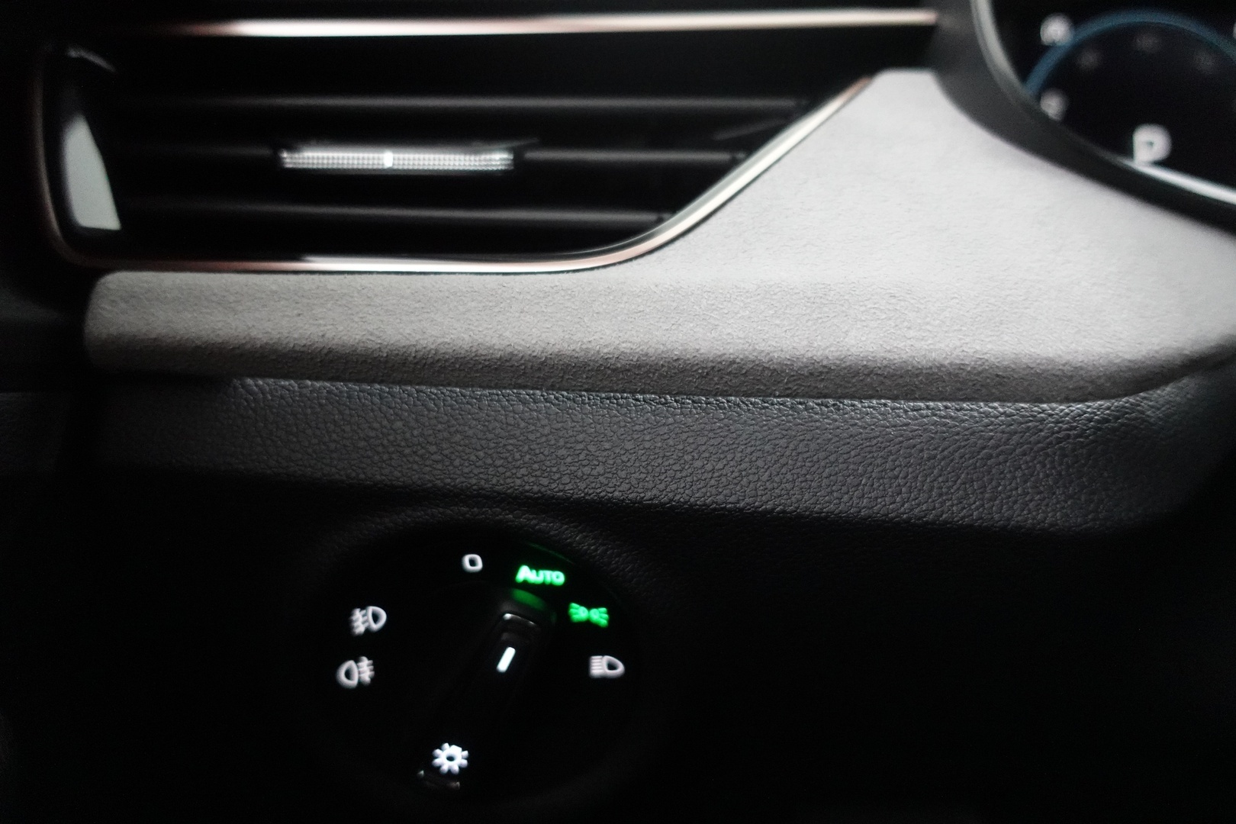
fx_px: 824
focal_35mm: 24
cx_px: 618
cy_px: 412
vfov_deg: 53.1
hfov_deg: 73.7
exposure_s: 1/80
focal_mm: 9.4
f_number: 1.8
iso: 3200
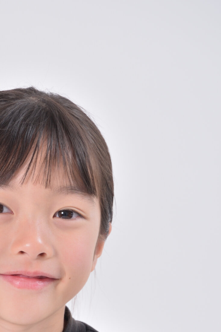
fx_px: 4284
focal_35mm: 465
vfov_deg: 4.4
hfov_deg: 3.0
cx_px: 26
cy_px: 339
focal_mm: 200
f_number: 8
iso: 200
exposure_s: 1/160
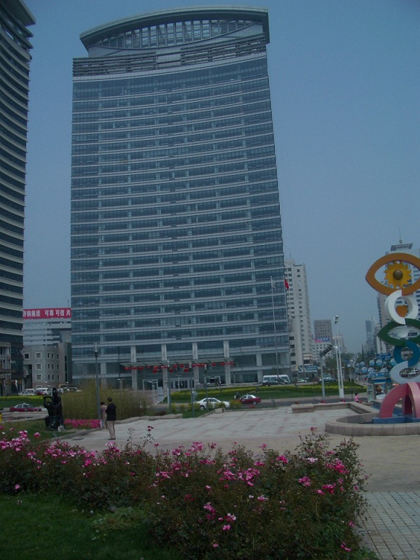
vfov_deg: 52.6
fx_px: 566
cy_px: 280
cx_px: 210
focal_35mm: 35
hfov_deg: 40.7
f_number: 4.3
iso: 50
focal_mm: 5.8
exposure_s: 1/2000
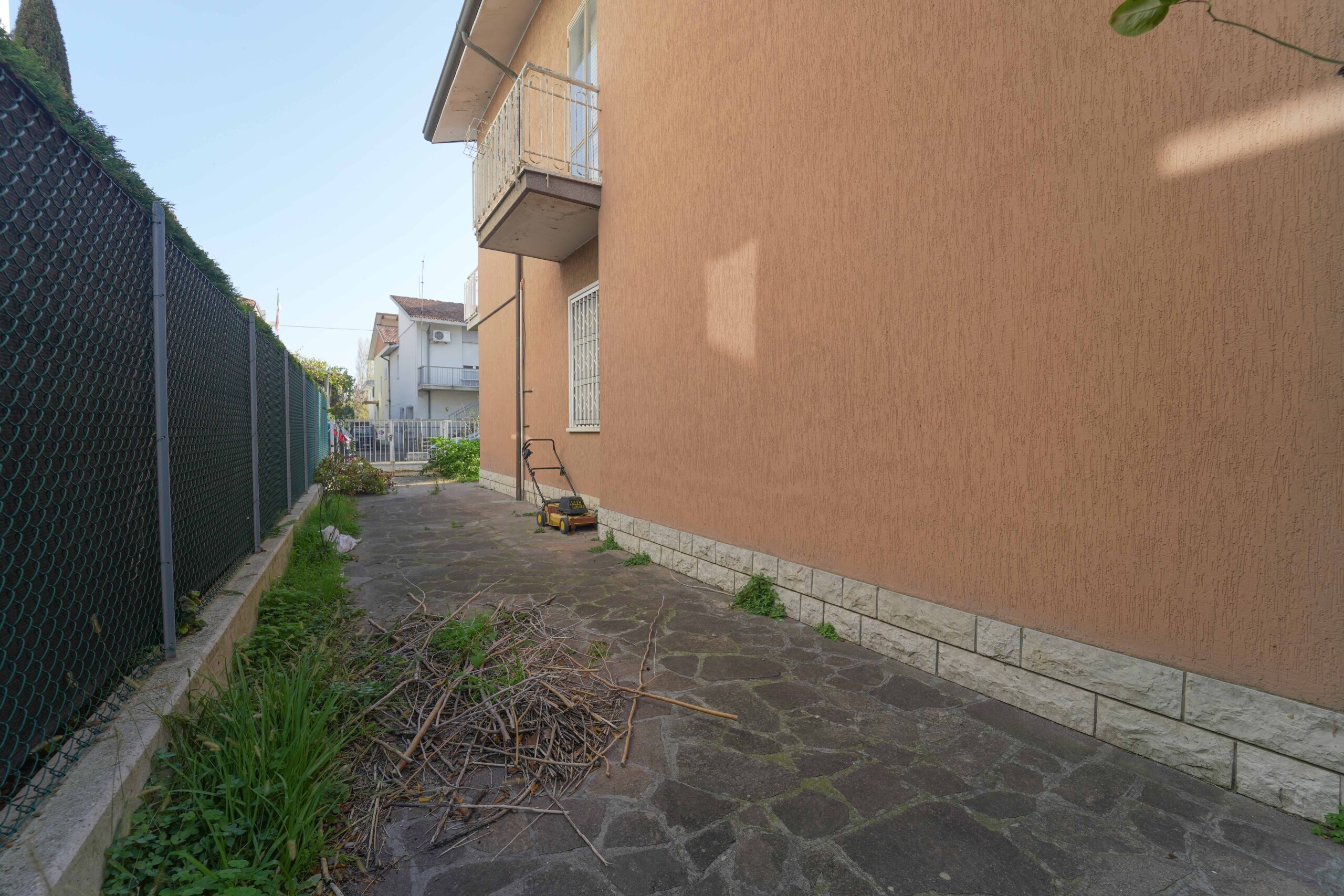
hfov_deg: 104.3
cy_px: 448
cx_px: 672
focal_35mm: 14
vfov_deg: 81.2
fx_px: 523
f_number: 7.1
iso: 100
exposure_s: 1/100
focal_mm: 14
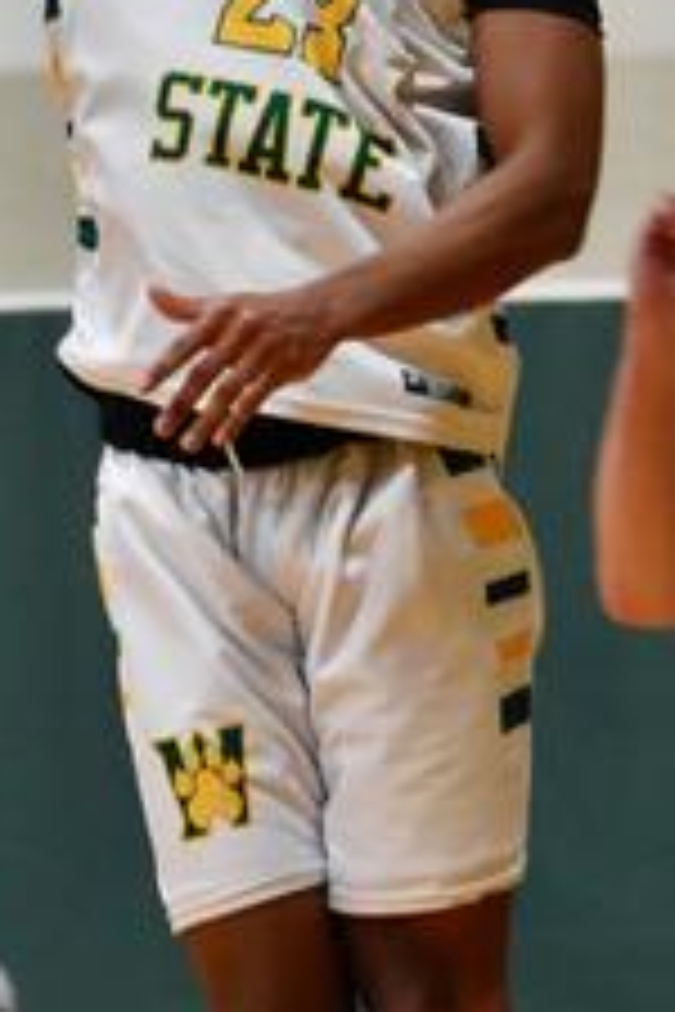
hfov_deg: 2.9
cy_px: 256
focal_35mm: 479
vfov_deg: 4.3
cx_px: 360
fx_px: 13471
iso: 3200
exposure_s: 1/200
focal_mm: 110
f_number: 4.8
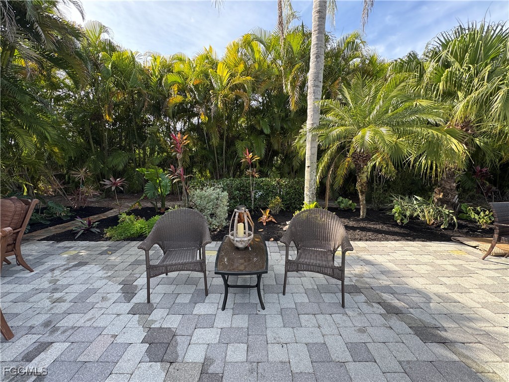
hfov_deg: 102.1
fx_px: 206
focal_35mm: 14
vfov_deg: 85.7
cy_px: 191
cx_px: 254
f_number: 2.2
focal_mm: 2.22
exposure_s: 1/193
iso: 40
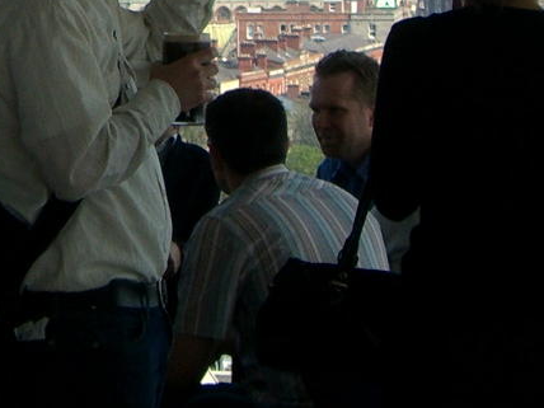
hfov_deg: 8.0
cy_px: -309
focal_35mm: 247
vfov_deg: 5.9
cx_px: -36
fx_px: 3882
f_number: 5.8
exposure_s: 1/200
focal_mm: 10.7
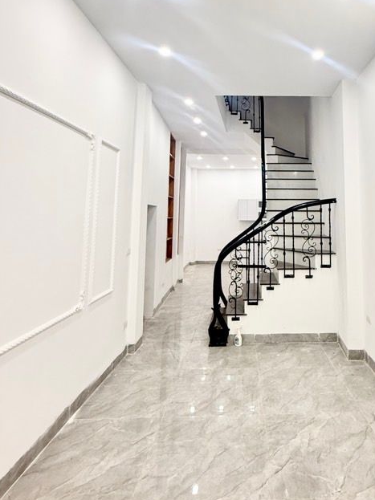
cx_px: 256
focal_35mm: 23
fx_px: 332
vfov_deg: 72.2
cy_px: 176
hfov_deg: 57.3
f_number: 2.2
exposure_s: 1/100
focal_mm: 2.22
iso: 320
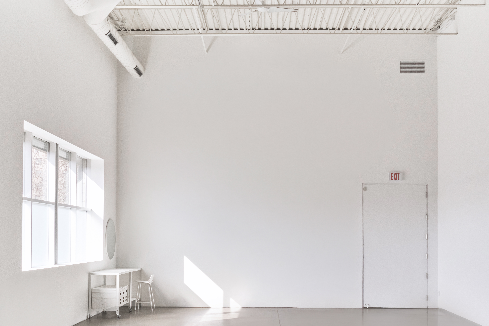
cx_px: 261
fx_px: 625
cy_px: 208
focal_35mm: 46
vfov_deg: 29.1
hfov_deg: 42.7
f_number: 9
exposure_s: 1/180
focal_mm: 23
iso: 640
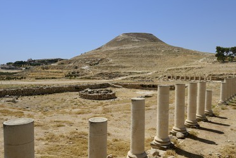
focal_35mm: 27
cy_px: 86
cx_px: 123
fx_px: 177
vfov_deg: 47.9
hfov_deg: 67.3
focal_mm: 24
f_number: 11
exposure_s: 1/200
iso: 100
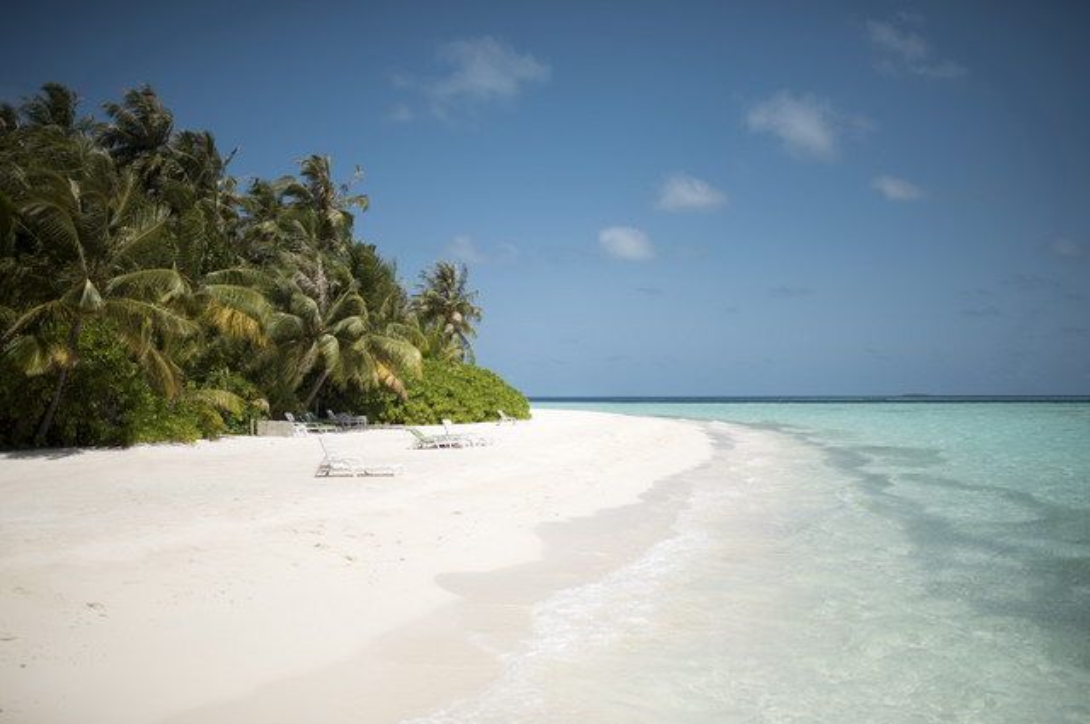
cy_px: 362
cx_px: 545
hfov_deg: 54.5
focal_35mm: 35
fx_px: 1058
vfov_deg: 37.8
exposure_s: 1/8000
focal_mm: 35
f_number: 1.4
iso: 64
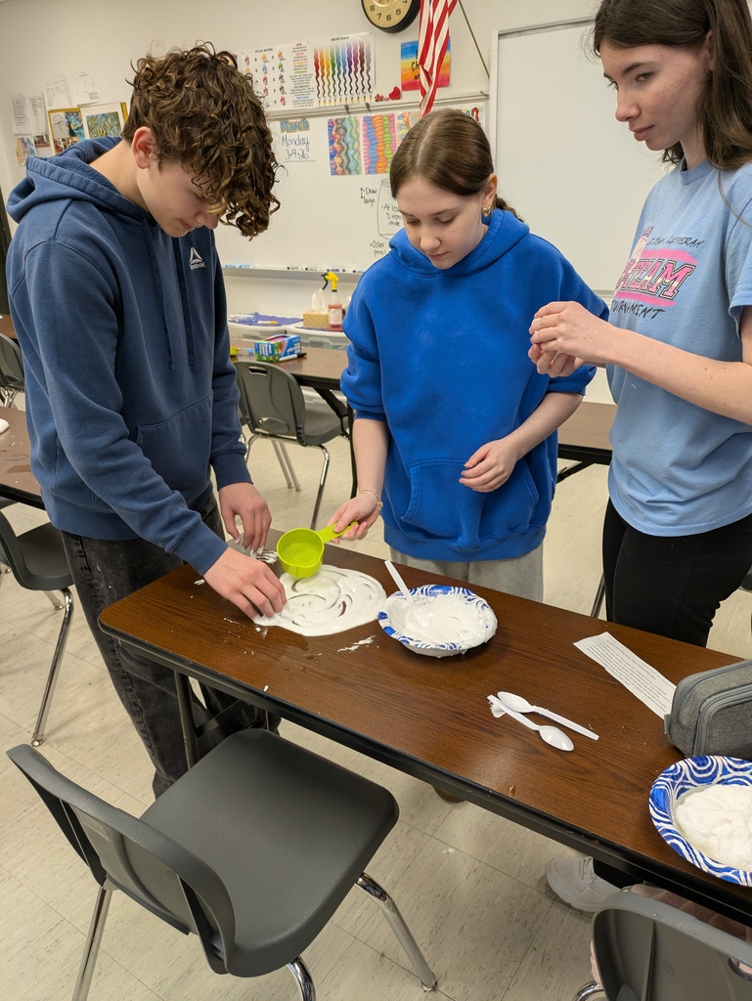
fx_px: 724
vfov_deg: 69.4
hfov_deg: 54.9
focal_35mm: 25
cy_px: 500
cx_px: 376
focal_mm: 5.43
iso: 177
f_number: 1.89
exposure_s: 1/120
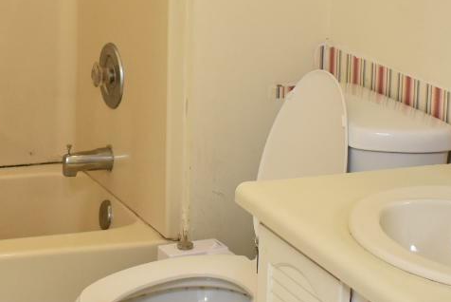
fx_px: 1279
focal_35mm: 102
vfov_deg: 13.2
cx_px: 131
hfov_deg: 19.9
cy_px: -23
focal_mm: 20
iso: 1000
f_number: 3.8
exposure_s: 1/125
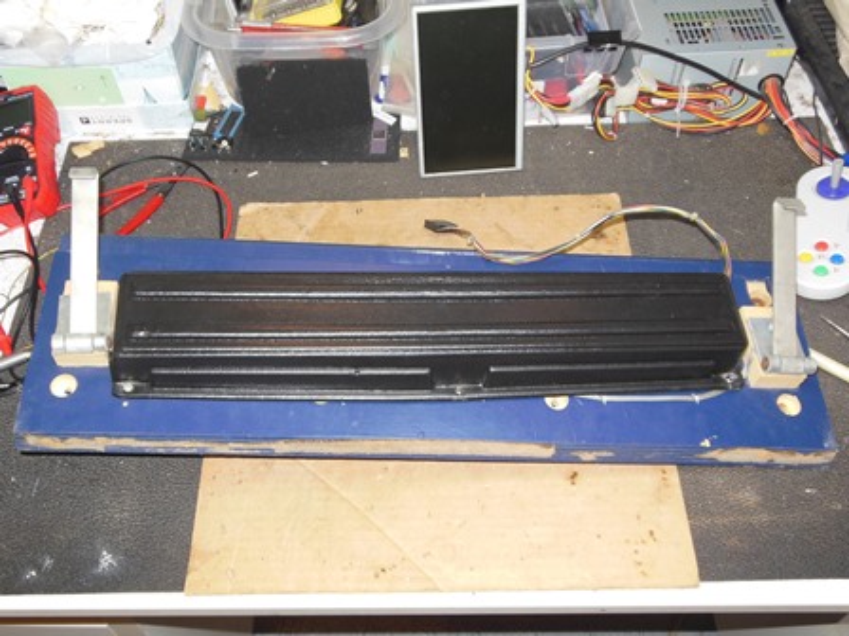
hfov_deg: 55.4
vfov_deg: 42.9
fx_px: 809
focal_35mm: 33
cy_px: 318
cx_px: 424
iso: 200
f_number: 3.5
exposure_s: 1/30
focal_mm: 6
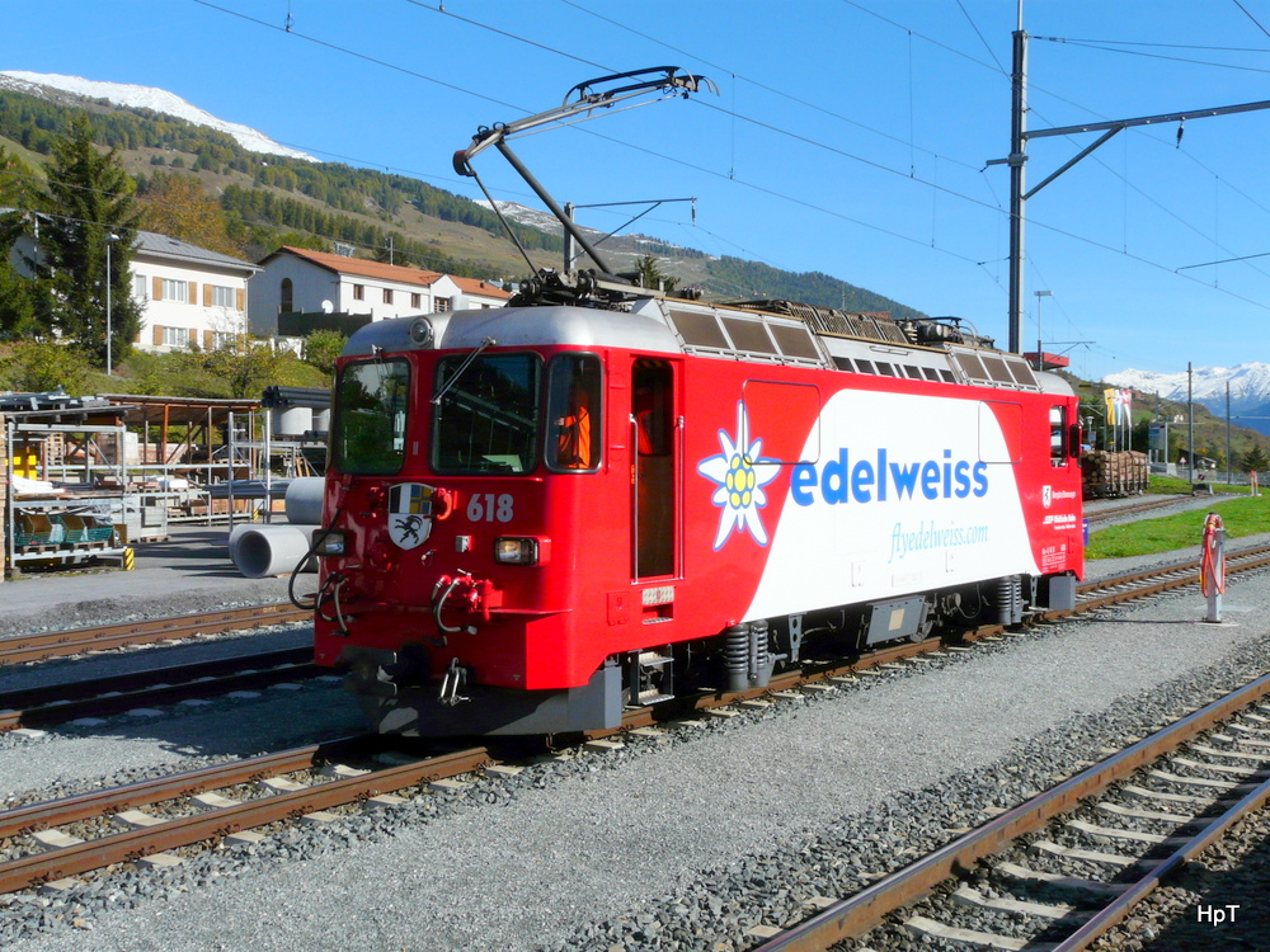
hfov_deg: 46.8
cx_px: 635
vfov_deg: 36.0
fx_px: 1468
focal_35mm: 40
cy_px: 476
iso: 100
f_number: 6.3
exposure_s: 1/500
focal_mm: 6.5
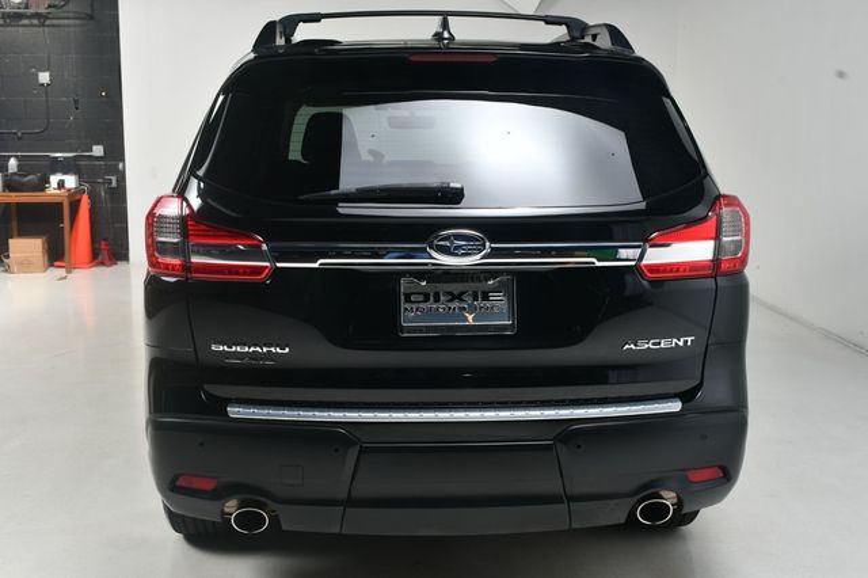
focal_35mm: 40
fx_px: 964
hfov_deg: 48.5
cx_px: 434
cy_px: 289
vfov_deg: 33.4
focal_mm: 27
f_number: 11
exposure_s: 1/160
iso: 100
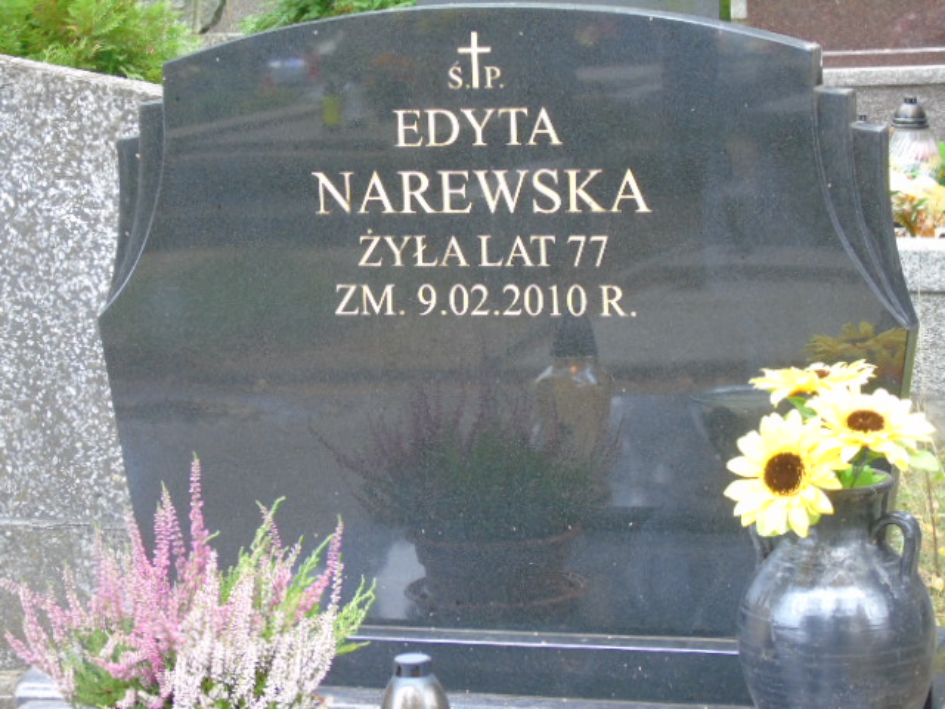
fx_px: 2948
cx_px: 472
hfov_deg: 18.2
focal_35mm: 108
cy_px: 354
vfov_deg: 13.7
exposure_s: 1/40
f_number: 4.4
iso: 320
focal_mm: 19
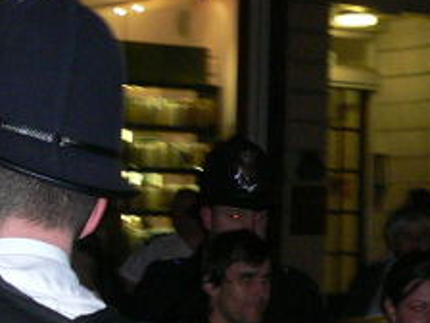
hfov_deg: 15.2
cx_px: -96
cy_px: 381
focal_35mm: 125
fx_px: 1553
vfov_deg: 11.6
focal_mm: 5.8
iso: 200
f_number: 2.8
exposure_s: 1/60
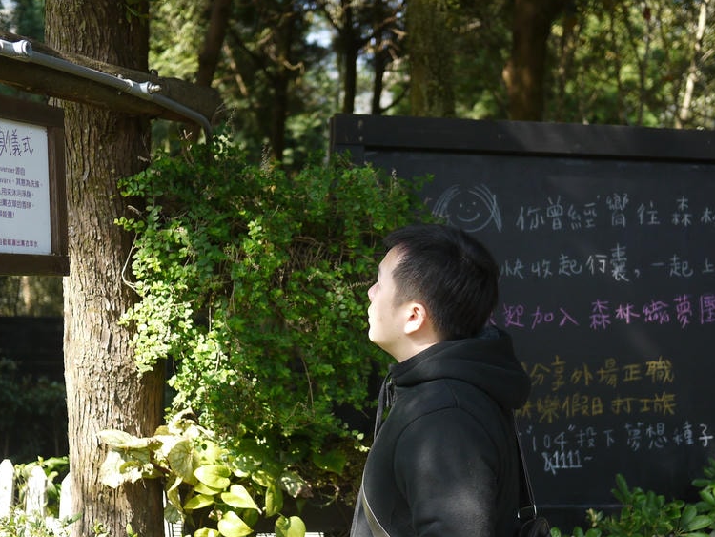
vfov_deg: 22.8
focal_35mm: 64
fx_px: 1322
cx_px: 391
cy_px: 387
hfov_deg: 30.2
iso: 160
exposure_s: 1/800
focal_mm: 20
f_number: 1.8
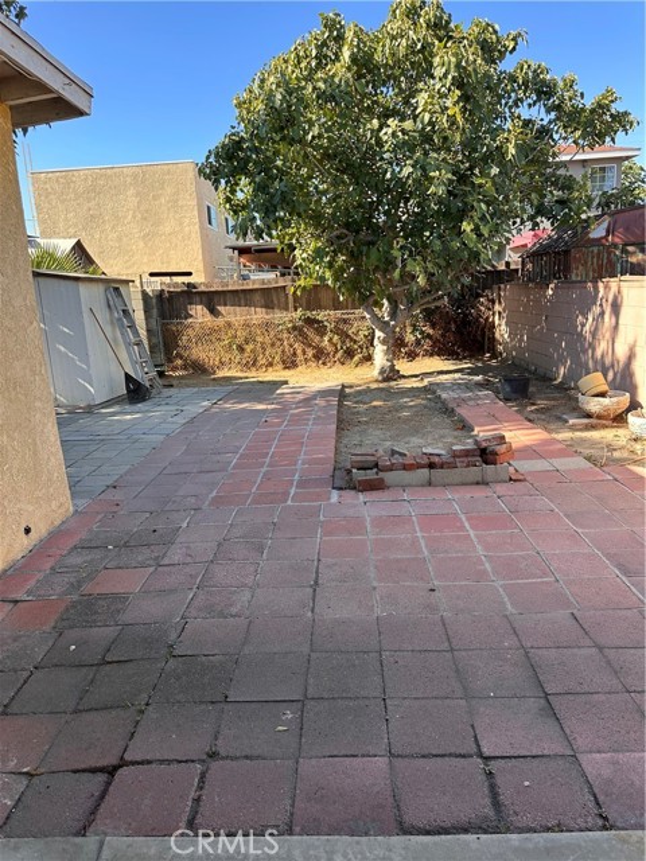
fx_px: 597
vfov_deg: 71.6
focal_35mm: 24
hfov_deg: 56.8
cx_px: 323
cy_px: 430
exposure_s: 1/779
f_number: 1.78
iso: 80
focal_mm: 6.86
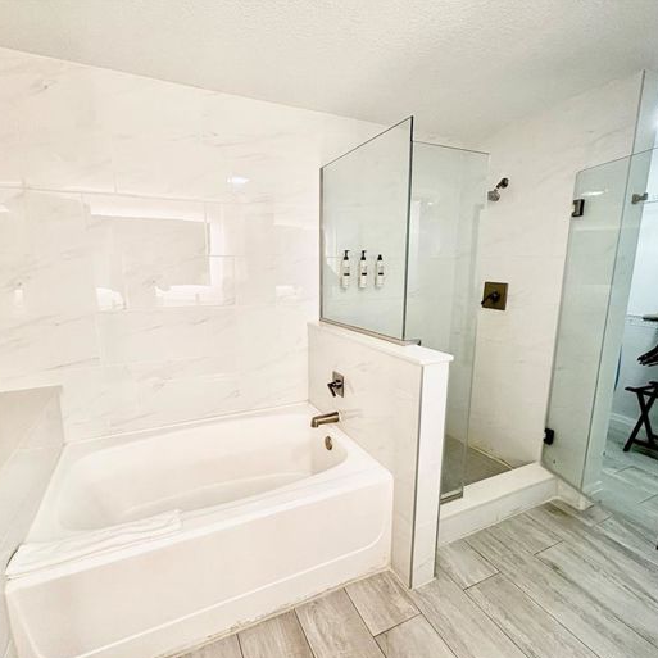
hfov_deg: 83.9
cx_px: 317
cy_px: 336
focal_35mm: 17
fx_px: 366
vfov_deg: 84.0
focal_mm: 2.22
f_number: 2.2
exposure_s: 1/60
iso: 200
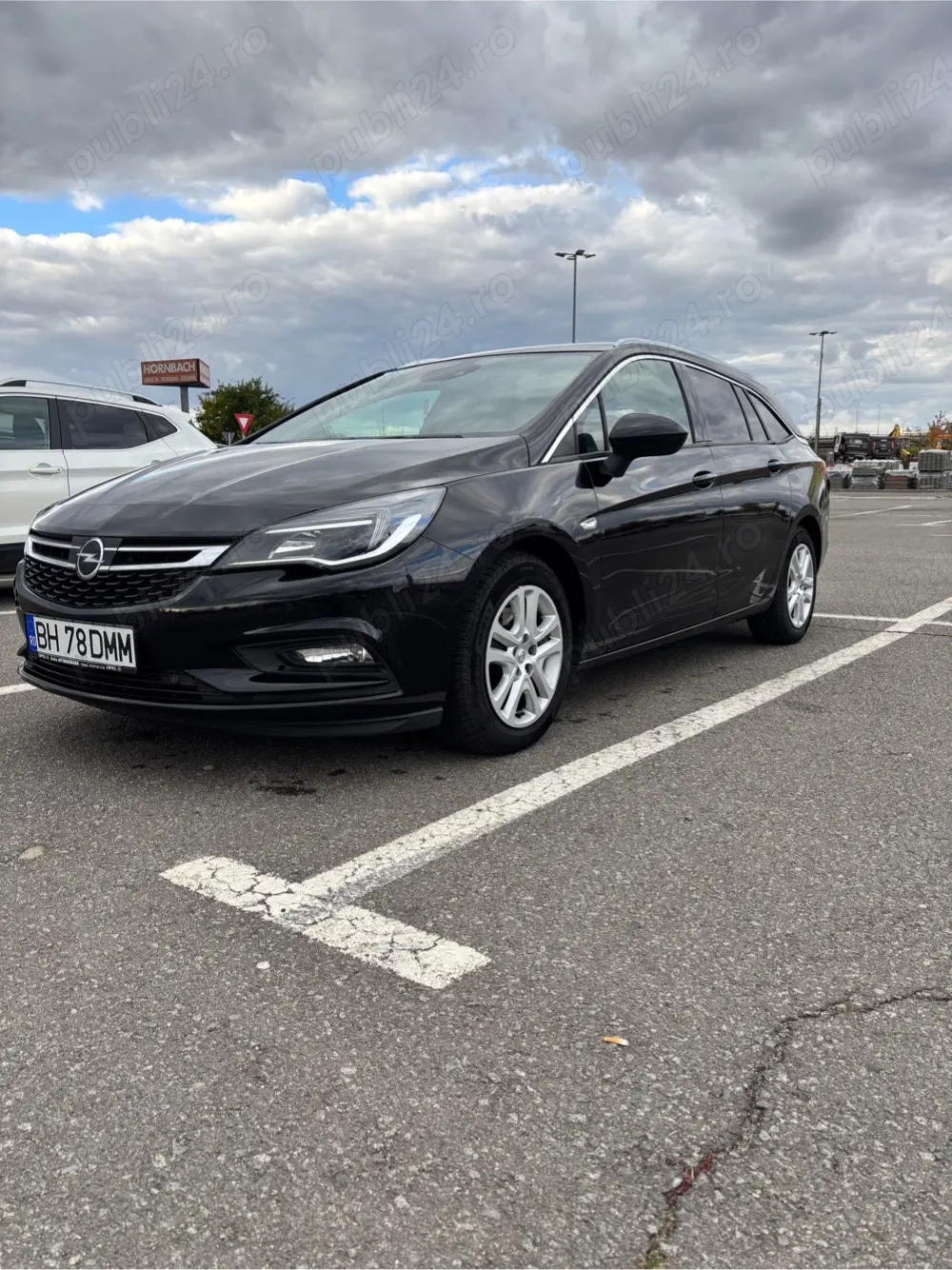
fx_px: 954
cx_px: 476
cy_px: 635
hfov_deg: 53.0
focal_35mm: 26
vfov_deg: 67.3
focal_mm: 5.96
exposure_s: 1/758
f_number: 1.6
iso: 50
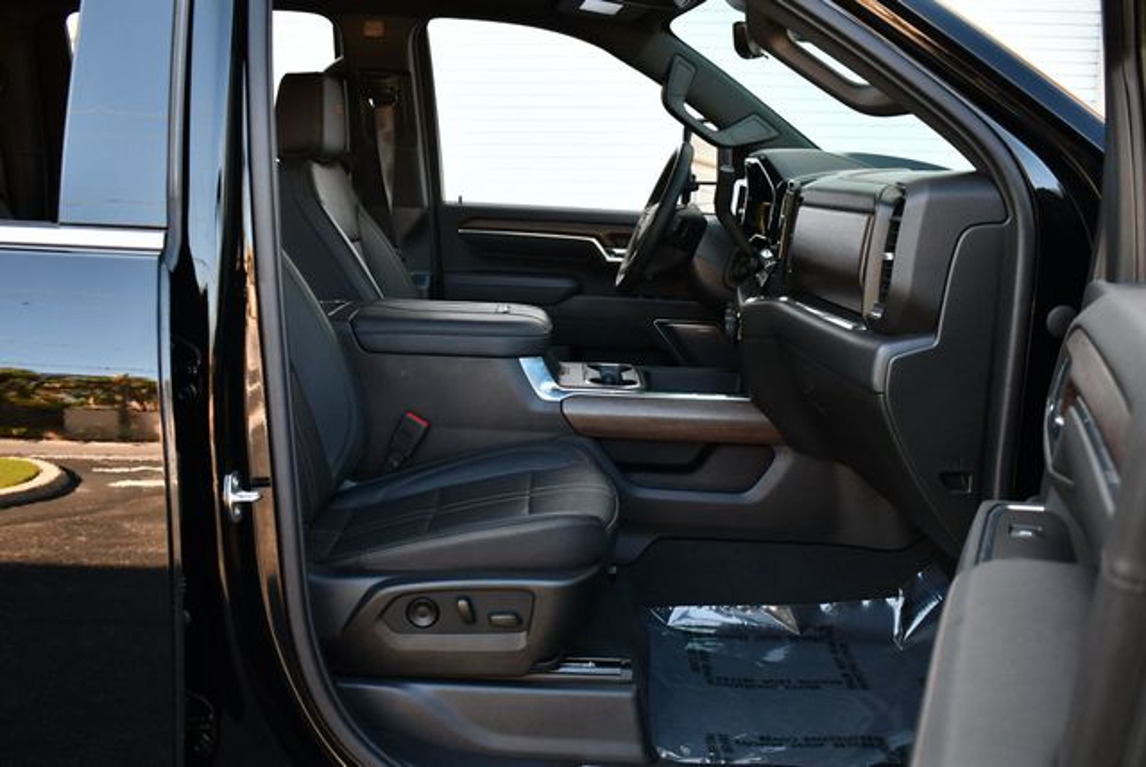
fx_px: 1147
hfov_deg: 53.1
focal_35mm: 36
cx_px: 573
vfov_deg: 36.9
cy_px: 384
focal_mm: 18
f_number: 3.5
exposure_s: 1/250
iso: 400
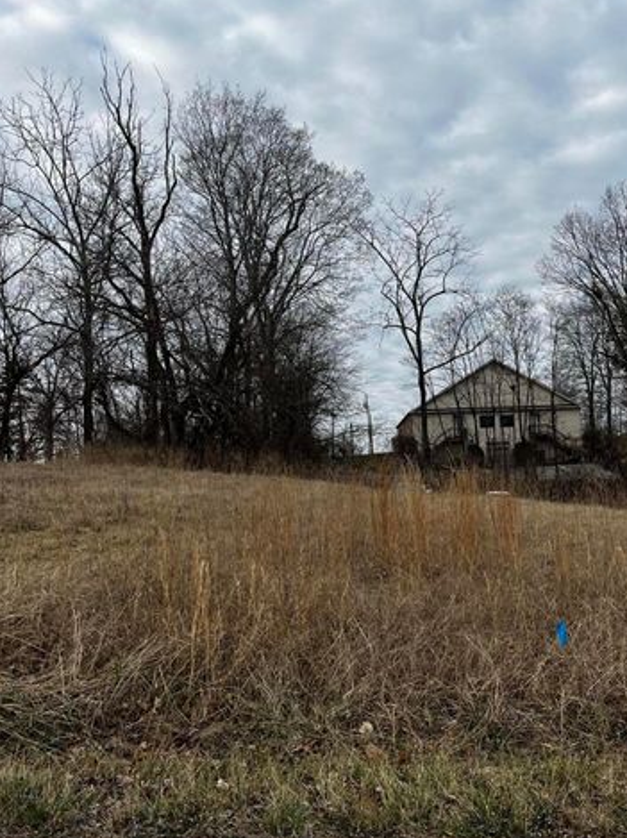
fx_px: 895
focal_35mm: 37
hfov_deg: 38.4
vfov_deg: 50.1
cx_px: 388
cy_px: 374
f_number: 1.6
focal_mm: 5.1
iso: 50
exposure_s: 1/1458
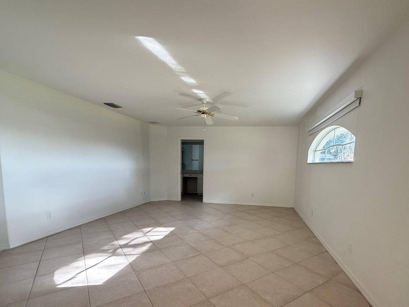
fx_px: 213
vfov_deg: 70.6
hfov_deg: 87.4
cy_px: 188
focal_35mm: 18
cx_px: 226
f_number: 2.2
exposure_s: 1/60
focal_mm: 2.22
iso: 500
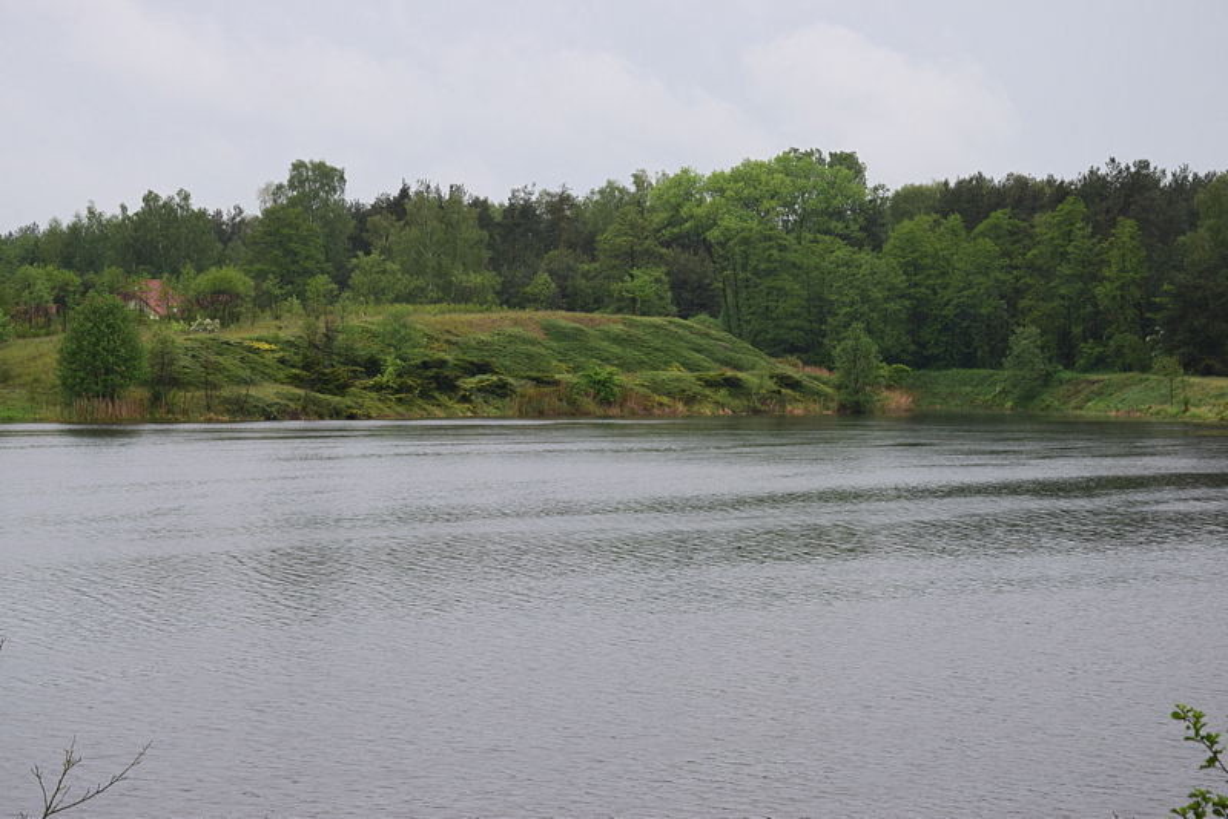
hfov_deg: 20.6
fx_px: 3378
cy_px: 410
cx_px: 614
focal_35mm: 99
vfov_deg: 13.8
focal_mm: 66
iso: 400
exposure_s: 1/100
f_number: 9
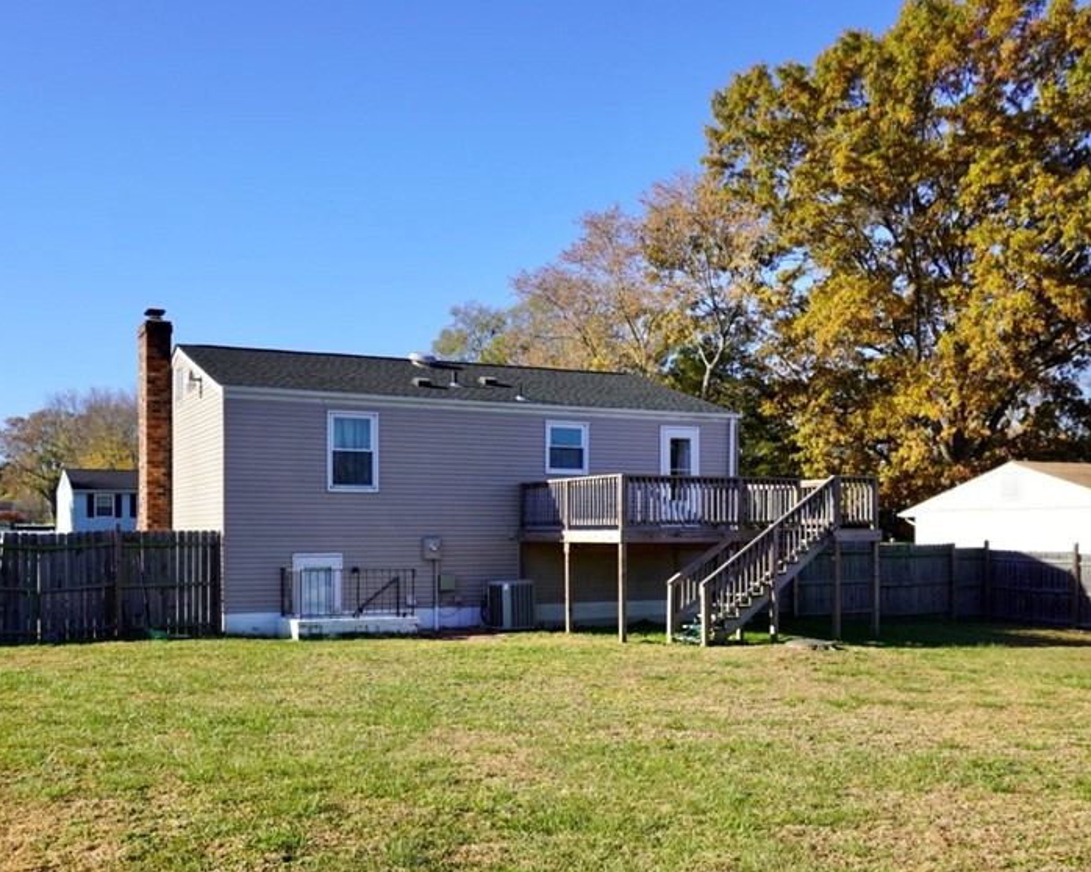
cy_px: 541
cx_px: 464
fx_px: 1130
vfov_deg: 41.9
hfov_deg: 51.4
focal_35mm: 35
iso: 100
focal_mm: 16
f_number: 5
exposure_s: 1/500
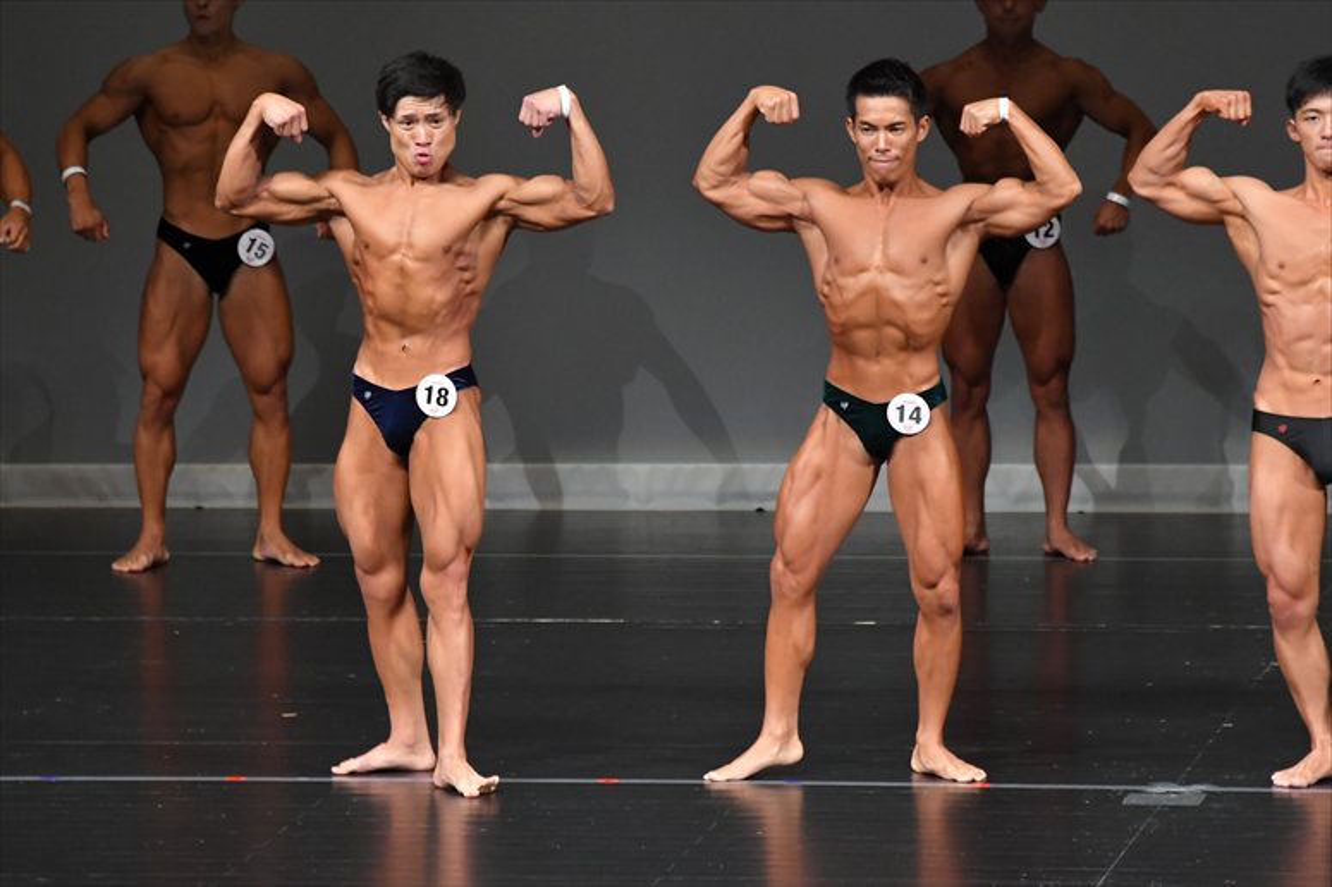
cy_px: 444
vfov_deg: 4.4
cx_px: 666
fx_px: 11649
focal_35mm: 315
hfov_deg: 6.5
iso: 4000
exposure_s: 1/400
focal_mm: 210
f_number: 5.6
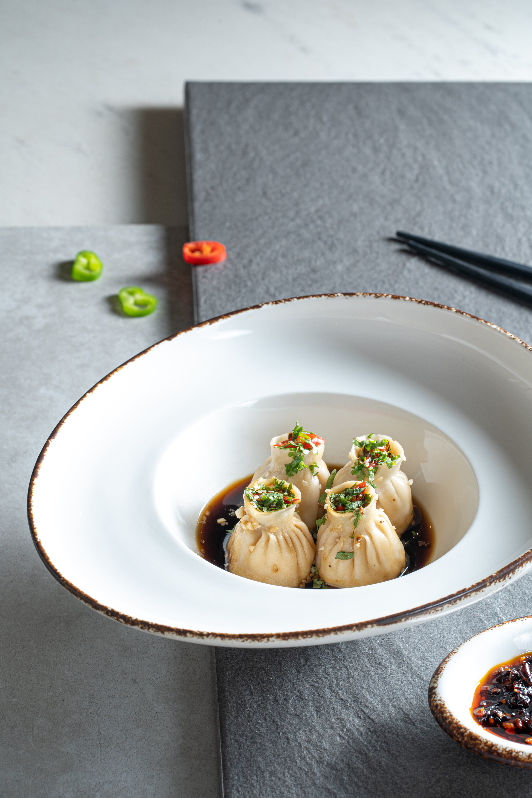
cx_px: 266
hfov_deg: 13.7
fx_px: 2216
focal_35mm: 100
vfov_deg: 20.4
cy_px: 399
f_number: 13
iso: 50
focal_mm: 100
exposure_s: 1/1.25
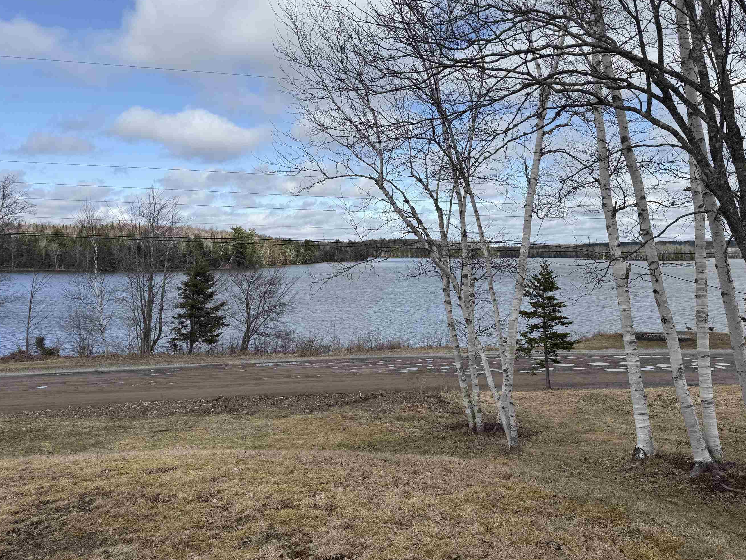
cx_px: 427
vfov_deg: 49.6
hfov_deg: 63.1
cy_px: 246
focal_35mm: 28
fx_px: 603
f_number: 1.78
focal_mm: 6.76
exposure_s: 1/5319
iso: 80
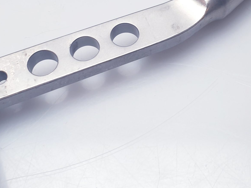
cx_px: 135
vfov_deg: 25.3
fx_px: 413
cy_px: 39
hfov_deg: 33.8
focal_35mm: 57
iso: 50
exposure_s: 1/50
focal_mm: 4.3
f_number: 2.4
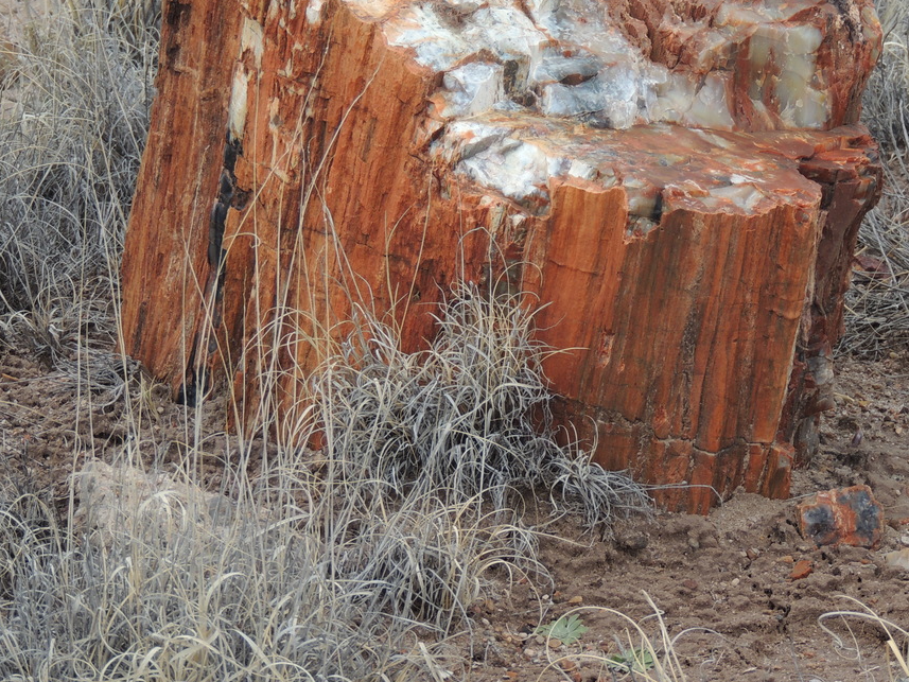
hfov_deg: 7.8
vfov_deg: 5.8
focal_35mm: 254
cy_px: 189
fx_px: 6671
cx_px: 557
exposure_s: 1/320
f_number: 4.5
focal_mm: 30.3
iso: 100
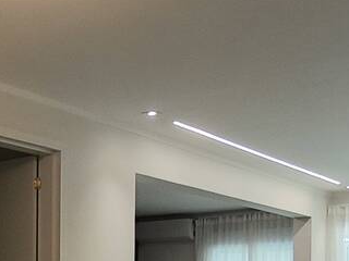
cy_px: 319
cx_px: 50
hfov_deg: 26.3
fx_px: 726
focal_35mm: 72
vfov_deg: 19.2
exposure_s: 1/60
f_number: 2.2
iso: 64
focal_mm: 1.65
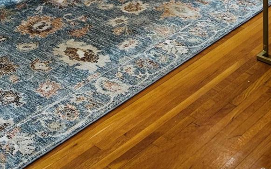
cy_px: -182
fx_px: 539
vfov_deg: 14.4
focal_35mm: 73
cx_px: 44
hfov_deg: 27.5
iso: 50
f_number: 1.5
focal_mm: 5.7
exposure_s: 1/157
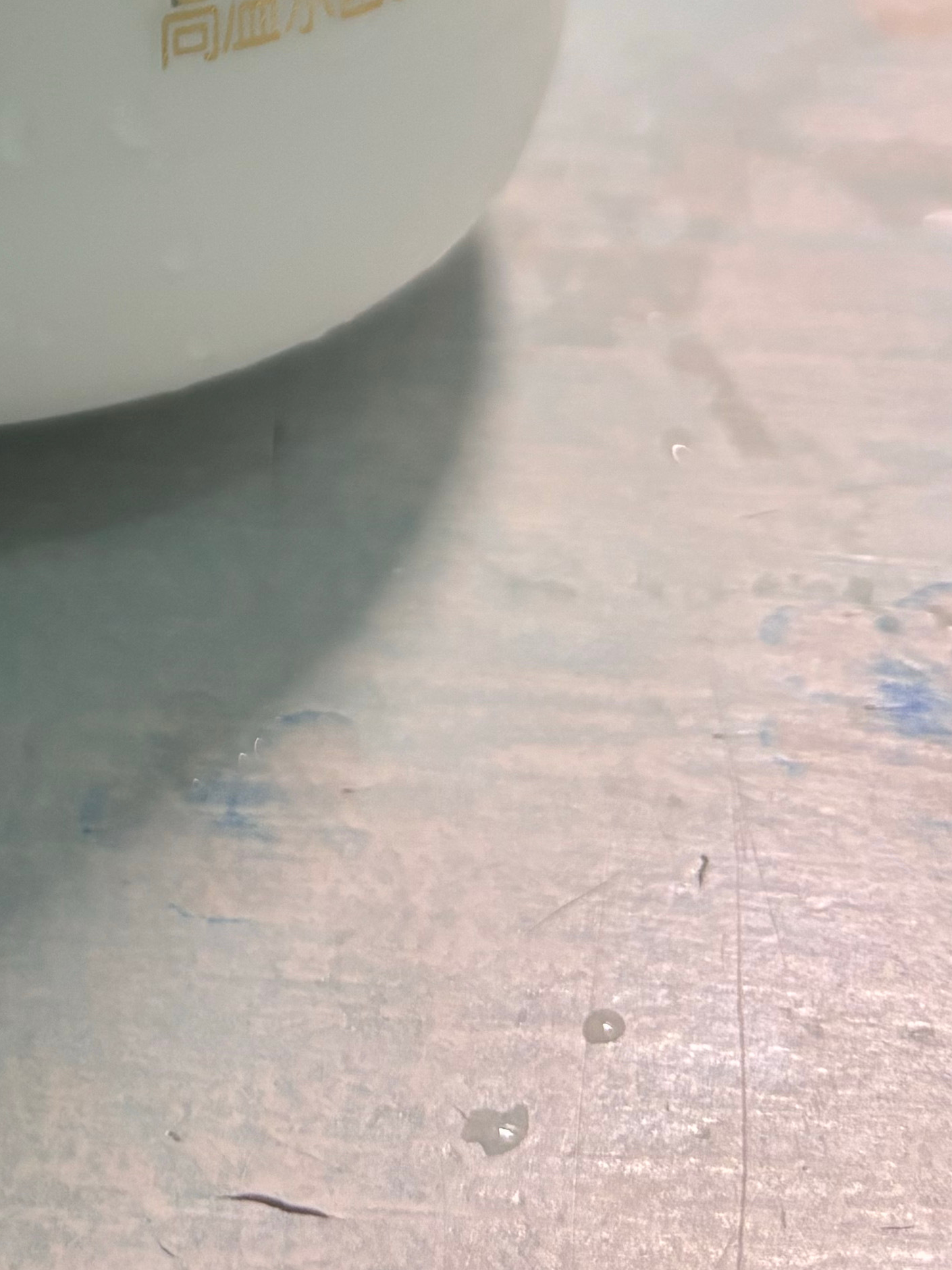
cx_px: -129
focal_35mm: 79
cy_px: -374
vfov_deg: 22.2
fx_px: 2897
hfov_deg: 17.9
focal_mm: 5.96
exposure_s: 1/50
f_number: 1.6
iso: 200
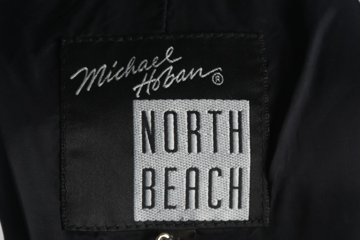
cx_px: 180
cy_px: 120
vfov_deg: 9.2
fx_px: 1501
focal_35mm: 150
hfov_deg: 13.7
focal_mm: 100
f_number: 14
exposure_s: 1/125
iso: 200
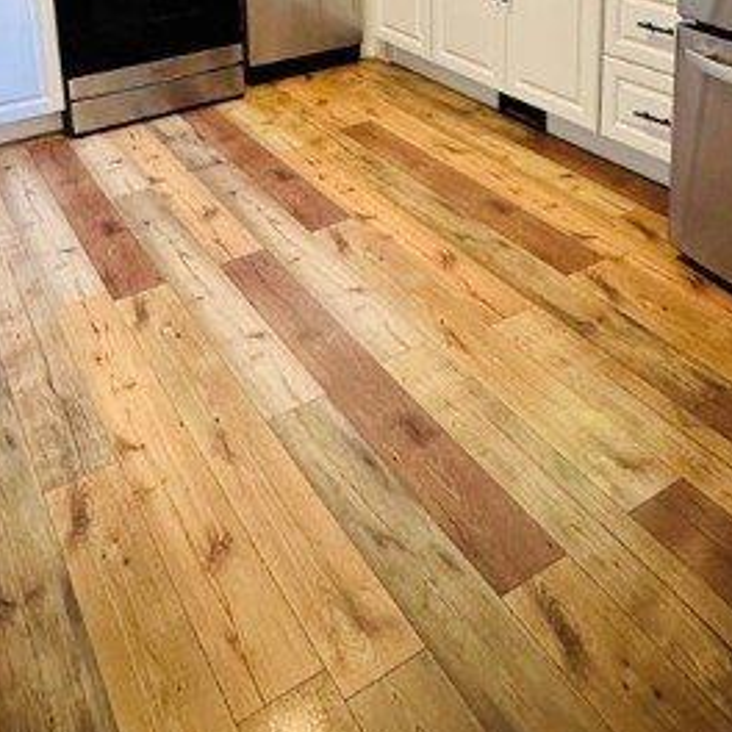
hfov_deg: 45.9
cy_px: -47
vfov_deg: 39.0
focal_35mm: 36
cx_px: 302
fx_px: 861
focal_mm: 2.22
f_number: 2.2
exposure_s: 1/120
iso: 320
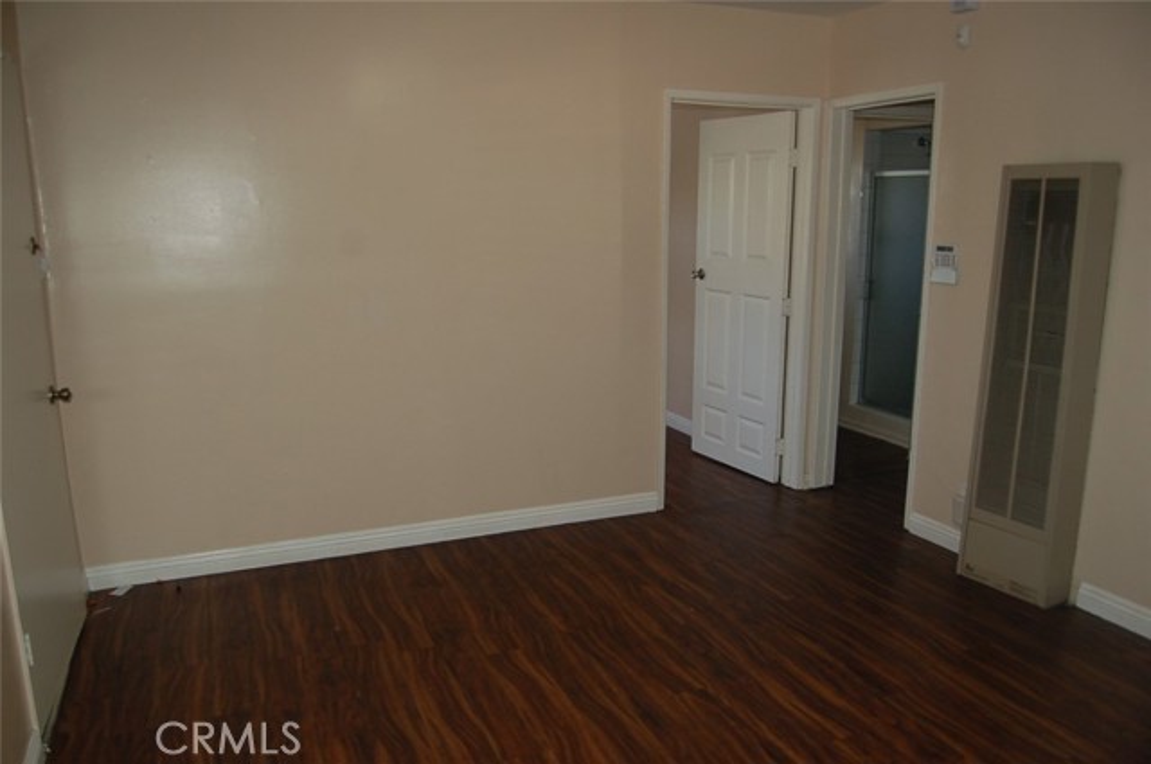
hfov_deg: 67.4
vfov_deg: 47.8
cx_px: 576
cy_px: 382
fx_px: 862
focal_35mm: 27
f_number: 3.5
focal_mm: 18
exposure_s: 1/60
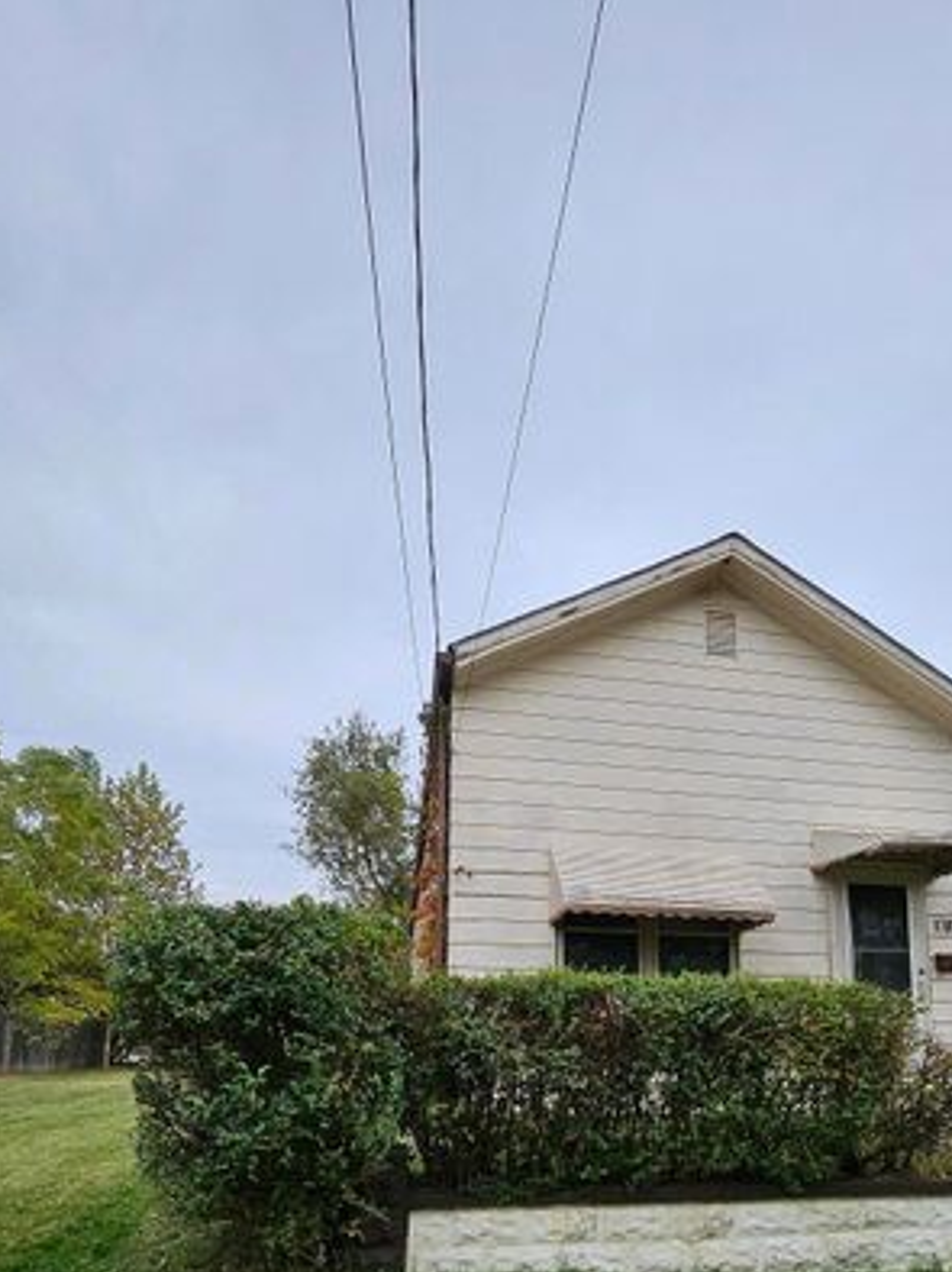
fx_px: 808
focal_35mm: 22
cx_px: 581
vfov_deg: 70.7
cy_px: 970
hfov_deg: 60.4
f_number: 2.2
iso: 40
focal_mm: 1.74
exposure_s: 1/1000
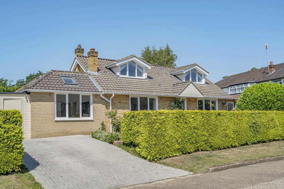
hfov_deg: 54.4
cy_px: 94
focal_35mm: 35
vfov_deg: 37.9
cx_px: 142
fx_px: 276
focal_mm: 35
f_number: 8
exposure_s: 1/1000
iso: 200
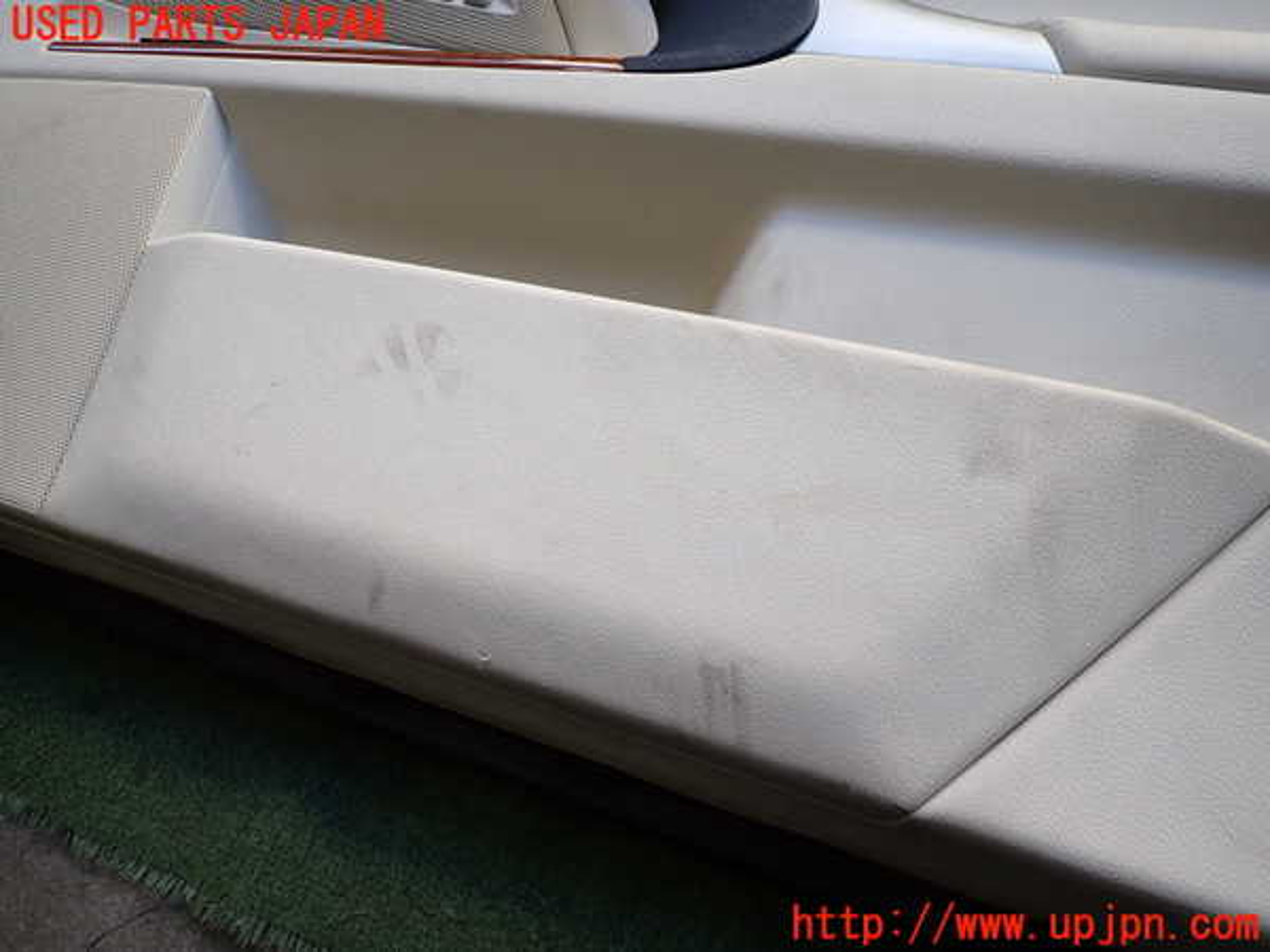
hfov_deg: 69.4
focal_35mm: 25
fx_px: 917
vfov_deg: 54.9
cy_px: 476
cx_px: 635
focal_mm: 4.5
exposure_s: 1/160
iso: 100
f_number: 2
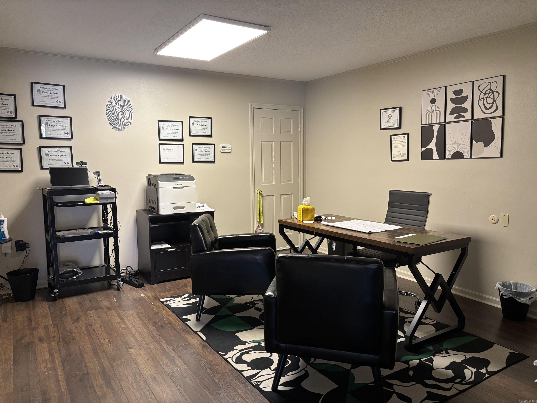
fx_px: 403
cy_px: 202
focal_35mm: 26
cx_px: 268
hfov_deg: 67.3
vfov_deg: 53.1
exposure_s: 1/60
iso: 200
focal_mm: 5.96
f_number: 1.6
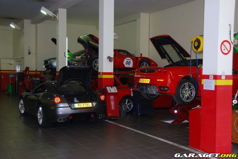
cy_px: 80
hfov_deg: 44.9
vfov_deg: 30.9
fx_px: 288
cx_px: 119
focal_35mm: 44
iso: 280
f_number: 4.2
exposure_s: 1/60
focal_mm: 29
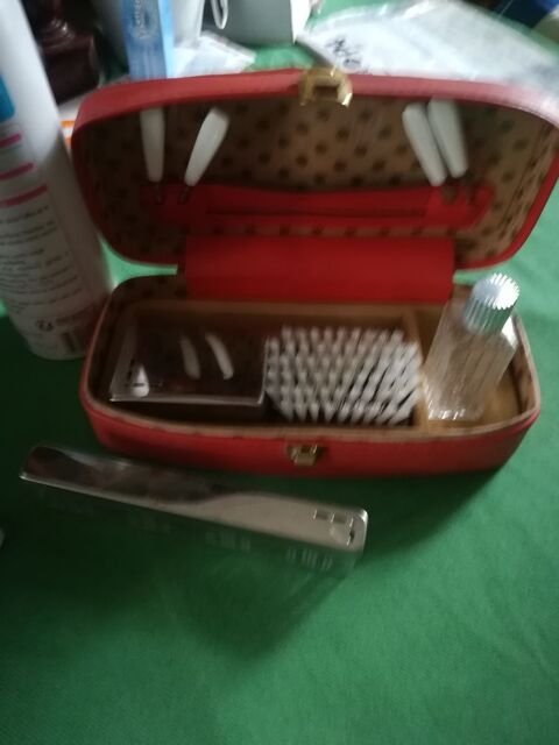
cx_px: 280
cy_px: 372
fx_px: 560
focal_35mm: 26
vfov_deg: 67.3
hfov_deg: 53.1
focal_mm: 3.83
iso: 500
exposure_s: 1/14.3
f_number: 2.2
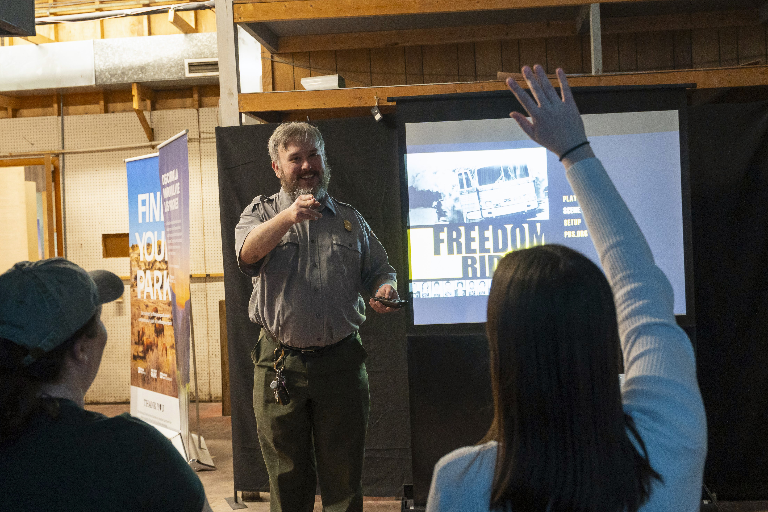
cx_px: 373
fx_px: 1067
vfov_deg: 27.0
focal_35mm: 50
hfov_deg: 39.6
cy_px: 260
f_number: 4
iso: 2500
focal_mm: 32
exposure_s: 1/125
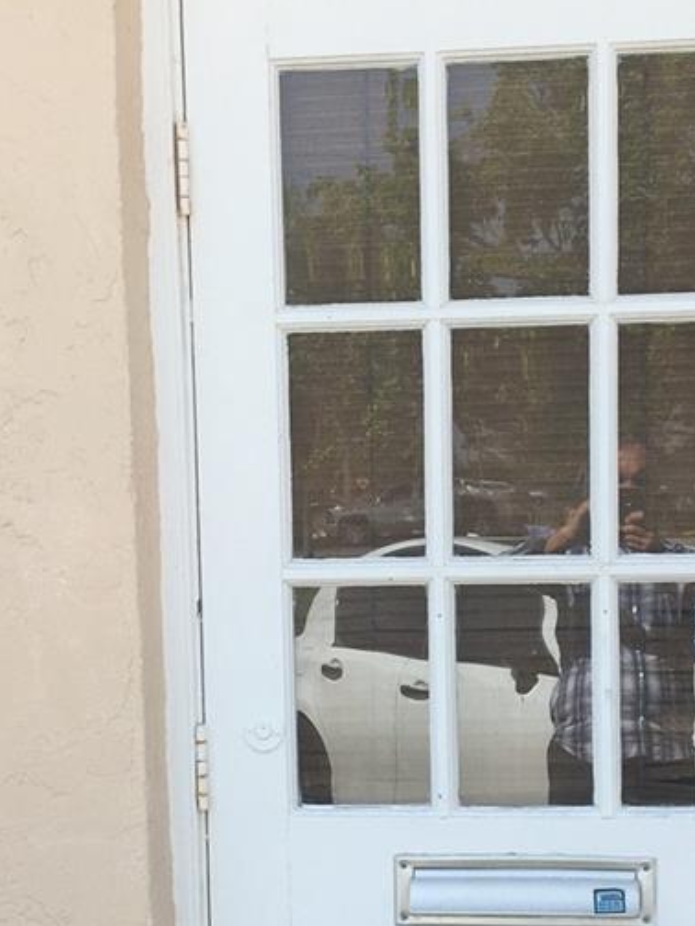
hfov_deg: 21.3
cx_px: 414
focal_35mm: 69
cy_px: 683
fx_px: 1847
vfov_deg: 27.8
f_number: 2.2
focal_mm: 4.15
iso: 25
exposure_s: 1/884
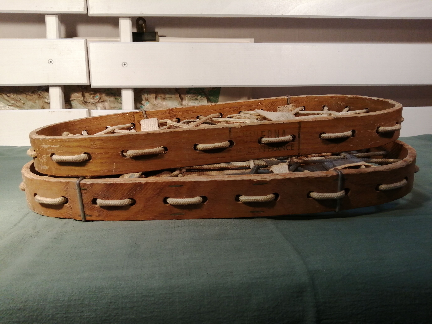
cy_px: 162
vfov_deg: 53.1
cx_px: 216
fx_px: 324
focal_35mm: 26
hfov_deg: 67.3
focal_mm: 3.46
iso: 125
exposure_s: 1/100
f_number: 1.8
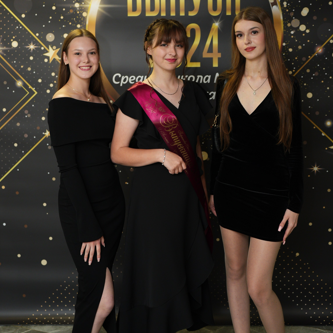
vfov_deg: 31.8
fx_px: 577
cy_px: 96
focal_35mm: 53
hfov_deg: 32.2
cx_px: 167
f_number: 2.8
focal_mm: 41
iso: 800
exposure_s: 1/160
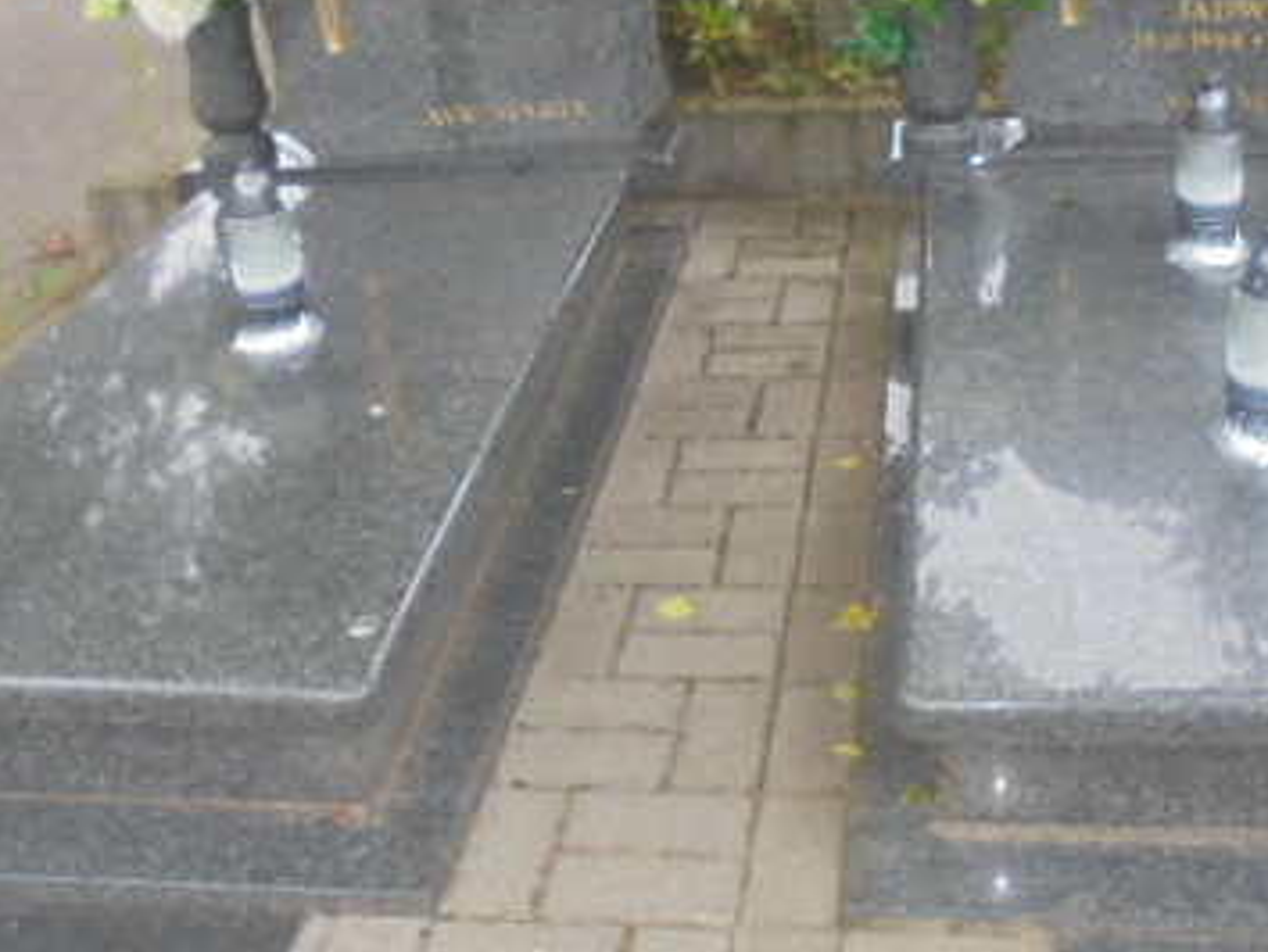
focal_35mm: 47
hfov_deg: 40.3
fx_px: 1723
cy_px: 240
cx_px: 734
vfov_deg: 30.4
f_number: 3.5
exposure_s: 1/30
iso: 160
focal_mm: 4.6
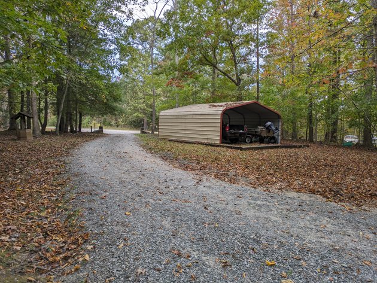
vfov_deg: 54.9
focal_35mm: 25
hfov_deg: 69.4
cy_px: 142
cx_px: 188
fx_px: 272
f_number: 1.89
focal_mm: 5.43
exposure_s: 1/274
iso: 48
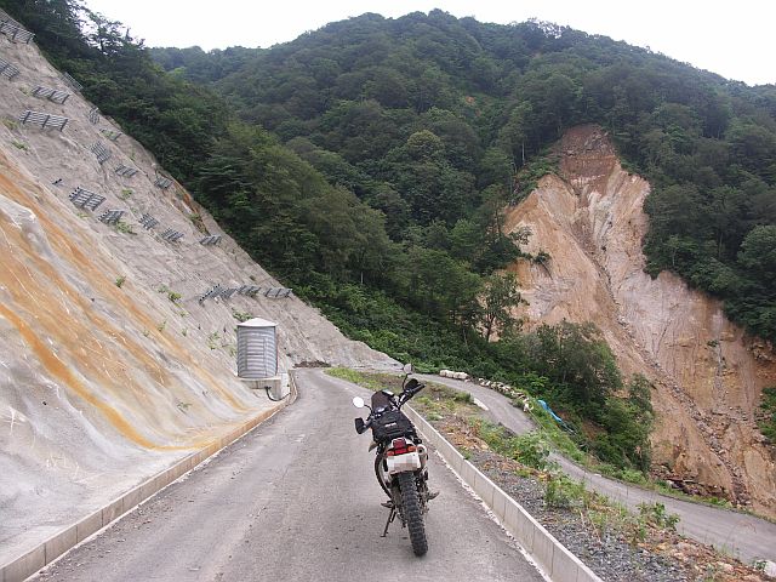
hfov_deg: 63.4
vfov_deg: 49.7
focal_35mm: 28
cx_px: 388
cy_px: 291
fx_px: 628
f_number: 3.5
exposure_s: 1/100
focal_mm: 7.2
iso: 50
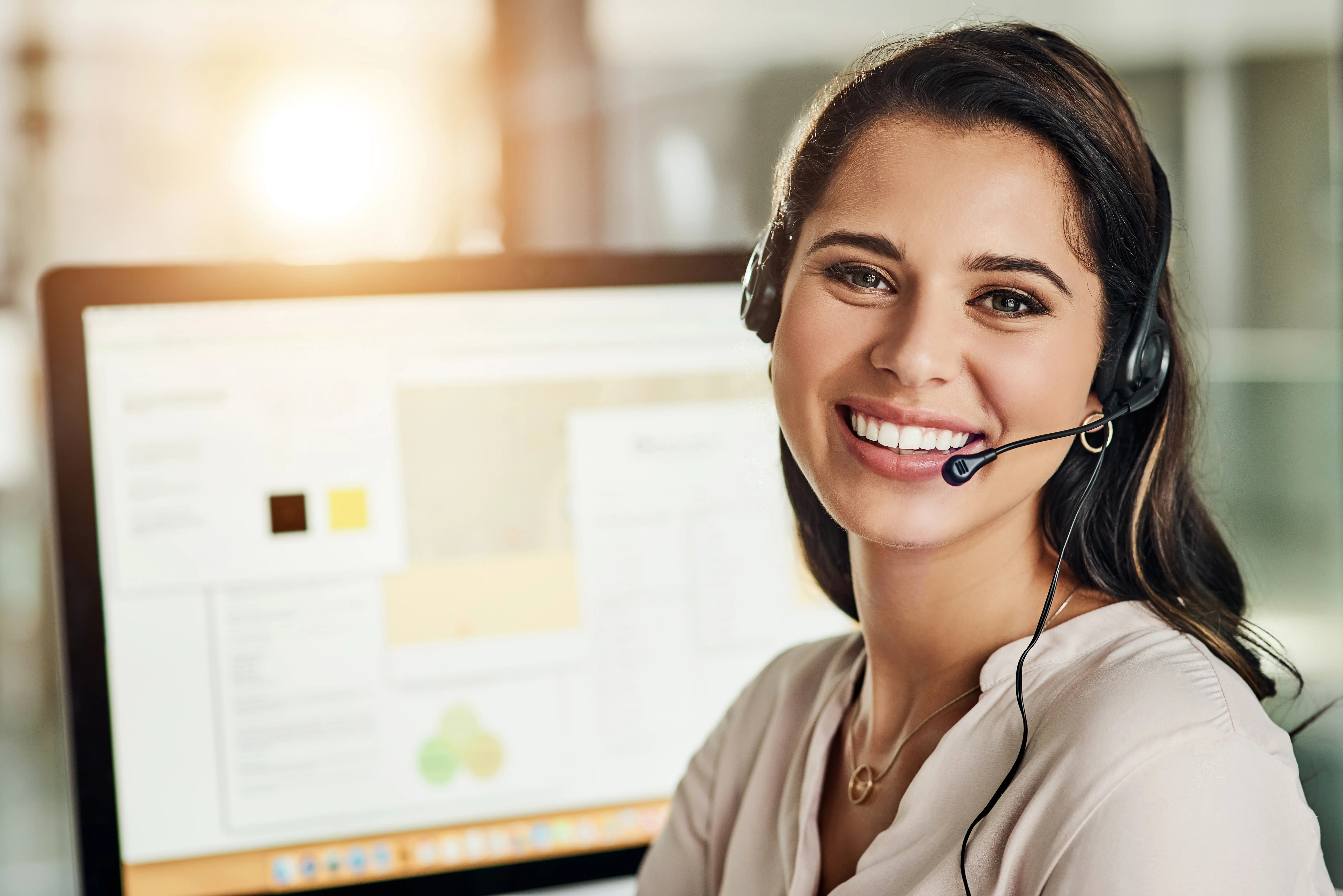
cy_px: 448
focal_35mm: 85
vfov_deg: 16.1
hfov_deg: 23.9
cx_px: 672
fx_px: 3172
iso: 200
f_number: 3.2
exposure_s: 1/125
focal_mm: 85
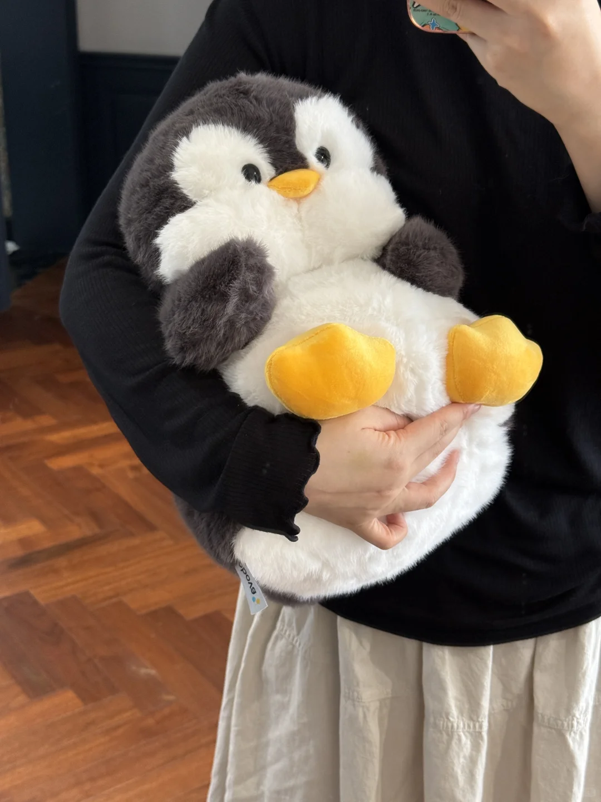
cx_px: 300
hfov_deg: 30.3
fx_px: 1111
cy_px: 401
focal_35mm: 48
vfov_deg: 39.7
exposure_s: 1/60
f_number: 1.78
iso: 125
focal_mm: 6.76
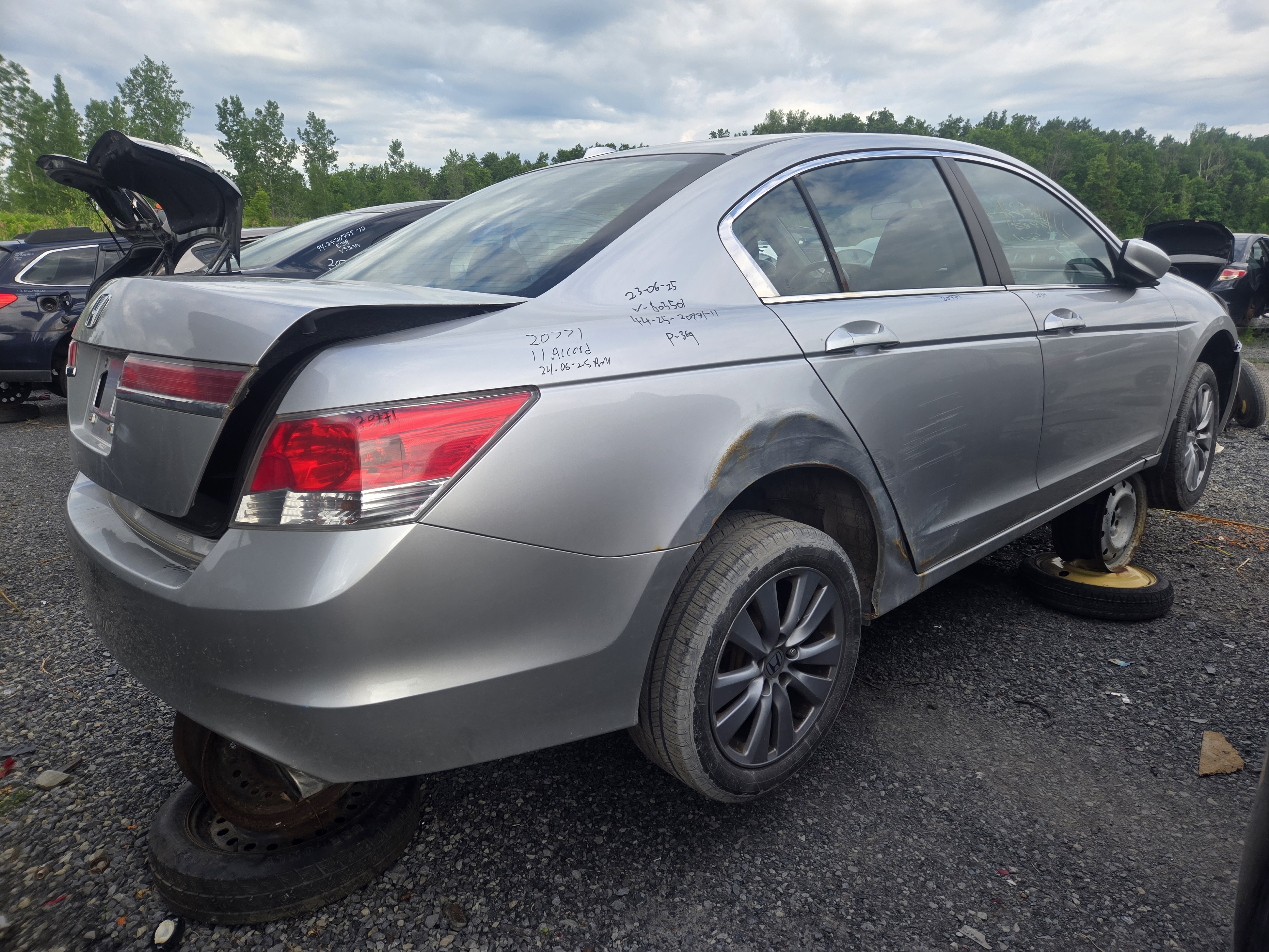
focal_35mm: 23
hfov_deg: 73.9
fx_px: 843
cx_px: 634
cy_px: 476
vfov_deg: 58.9
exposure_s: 1/654
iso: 25
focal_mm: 5.4
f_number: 1.8
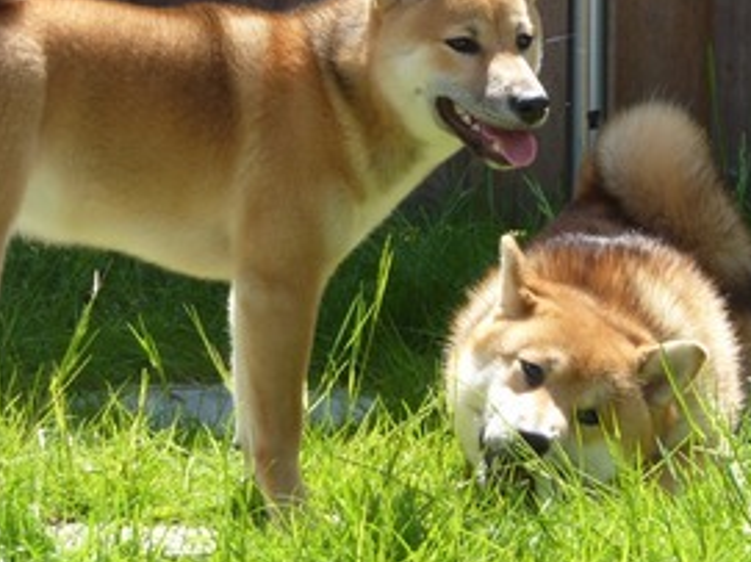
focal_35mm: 347
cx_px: 432
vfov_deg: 4.3
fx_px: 7525
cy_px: 262
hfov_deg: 5.7
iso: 80
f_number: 4.7
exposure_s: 1/160
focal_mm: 39.7
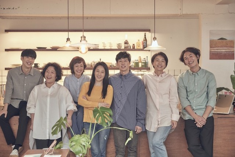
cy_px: 78
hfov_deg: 23.9
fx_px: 555
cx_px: 118
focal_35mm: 85
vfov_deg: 16.1
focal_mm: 85
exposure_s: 1/60
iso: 800
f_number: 4
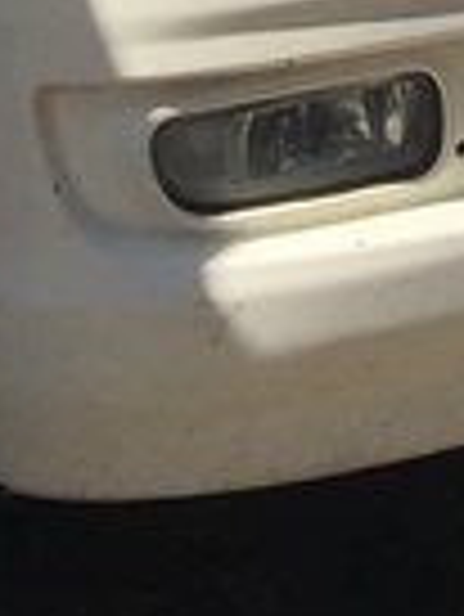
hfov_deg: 8.4
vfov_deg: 9.4
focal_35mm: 173
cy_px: -1120
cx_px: 671
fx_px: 3087
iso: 32
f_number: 2.2
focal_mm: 4.15
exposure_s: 1/2326
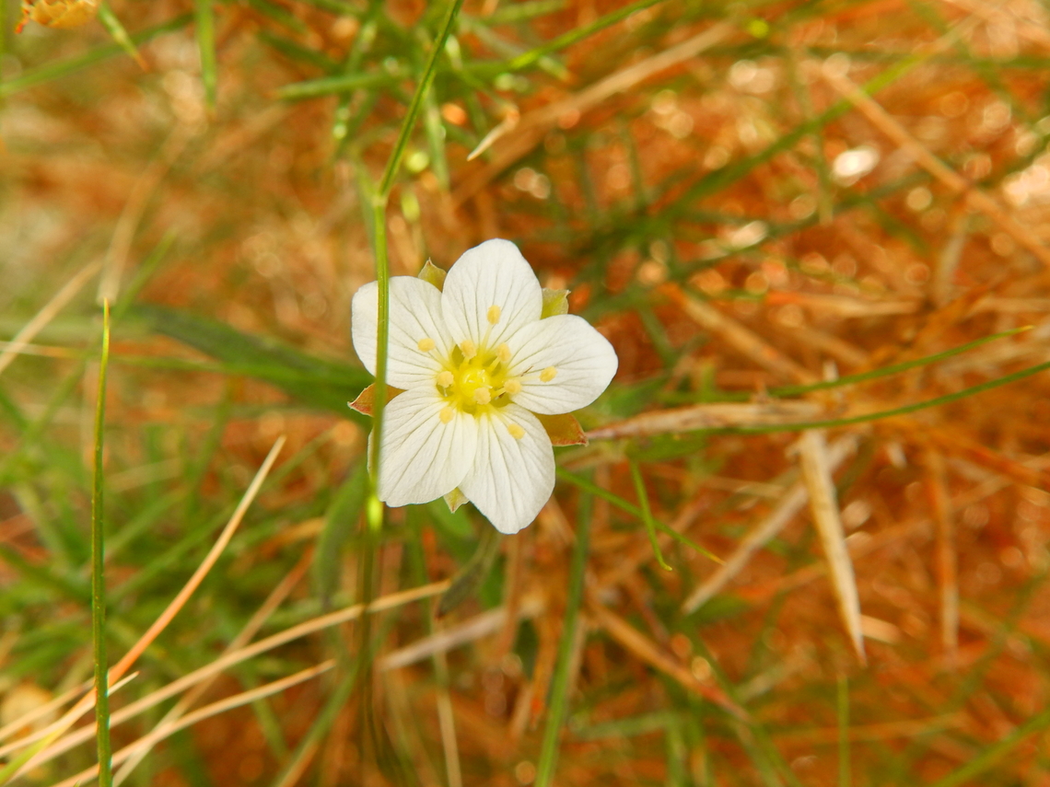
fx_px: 971
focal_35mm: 32
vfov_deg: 44.2
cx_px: 525
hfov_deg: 56.8
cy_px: 394
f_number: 3.7
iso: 80
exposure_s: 1/60
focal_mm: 5.7
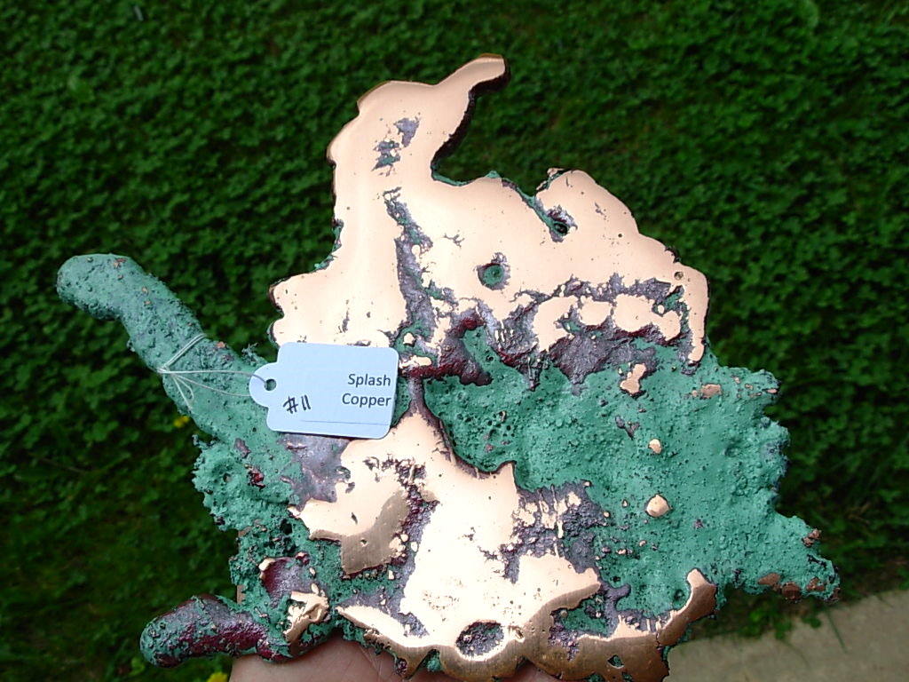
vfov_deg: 37.7
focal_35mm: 38
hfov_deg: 49.0
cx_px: 454
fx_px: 998
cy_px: 341
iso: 50
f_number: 4.9
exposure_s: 1/373
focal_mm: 6.3
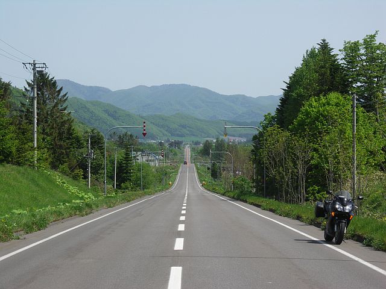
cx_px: 193
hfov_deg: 17.7
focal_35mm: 111
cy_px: 144
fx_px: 1238
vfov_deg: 13.3
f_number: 11
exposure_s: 1/125
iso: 80
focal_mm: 28.7
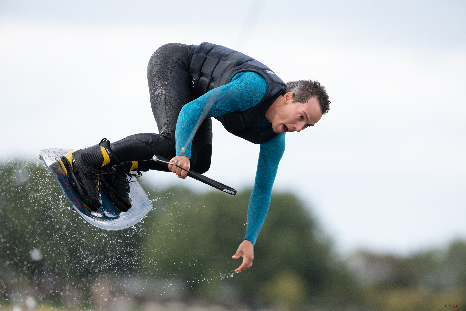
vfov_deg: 3.4
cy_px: 156
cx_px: 233
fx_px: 5177
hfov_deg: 5.2
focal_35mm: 400
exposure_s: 1/1600
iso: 500
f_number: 4.5
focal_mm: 400
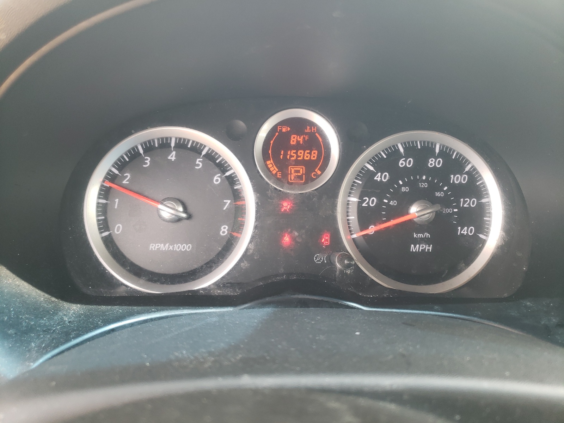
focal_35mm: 26
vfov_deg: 53.1
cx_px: 282
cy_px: 212
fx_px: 424
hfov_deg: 67.3
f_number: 1.5
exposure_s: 1/120
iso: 63
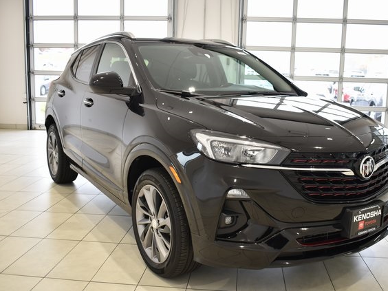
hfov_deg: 51.3
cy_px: 145
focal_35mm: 36
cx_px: 214
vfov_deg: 39.7
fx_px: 404
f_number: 3.8
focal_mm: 22
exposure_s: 1/40
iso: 180
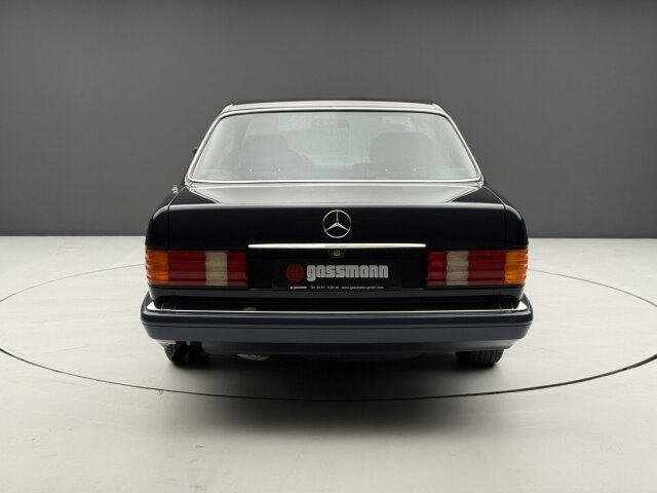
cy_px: 246
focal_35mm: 48
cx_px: 328
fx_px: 911
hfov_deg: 39.7
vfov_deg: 30.3
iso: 100
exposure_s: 1/60
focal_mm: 6.76
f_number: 1.78
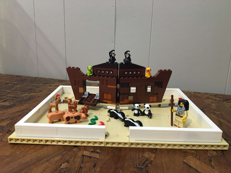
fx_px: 147
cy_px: 86
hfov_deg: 76.4
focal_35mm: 22
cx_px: 116
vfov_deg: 61.1
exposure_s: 1/30
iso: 160
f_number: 2.2
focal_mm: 4.15
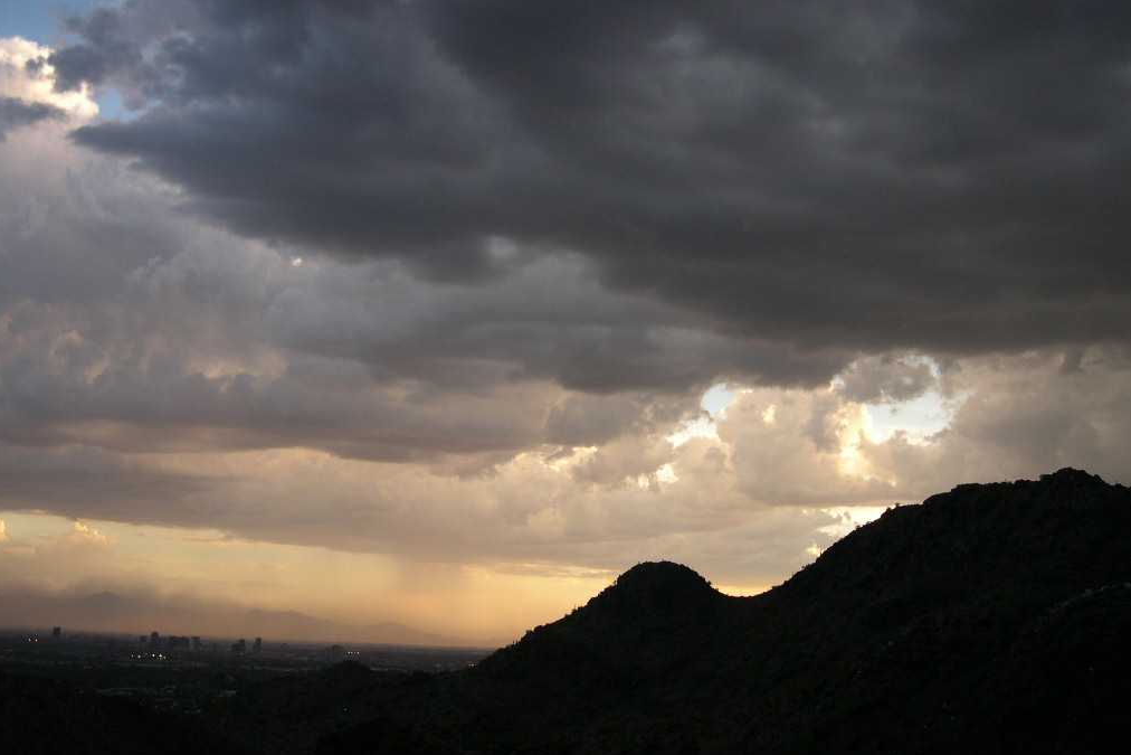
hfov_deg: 48.5
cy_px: 357
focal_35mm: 40
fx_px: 1257
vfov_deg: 33.4
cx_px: 567
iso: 100
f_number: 2.8
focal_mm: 8
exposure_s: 1/157
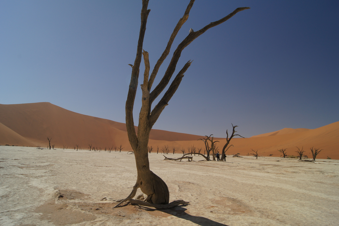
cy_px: 113
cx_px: 170
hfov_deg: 67.4
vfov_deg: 47.9
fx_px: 254
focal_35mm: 27
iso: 200
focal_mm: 18
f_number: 11
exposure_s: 1/320
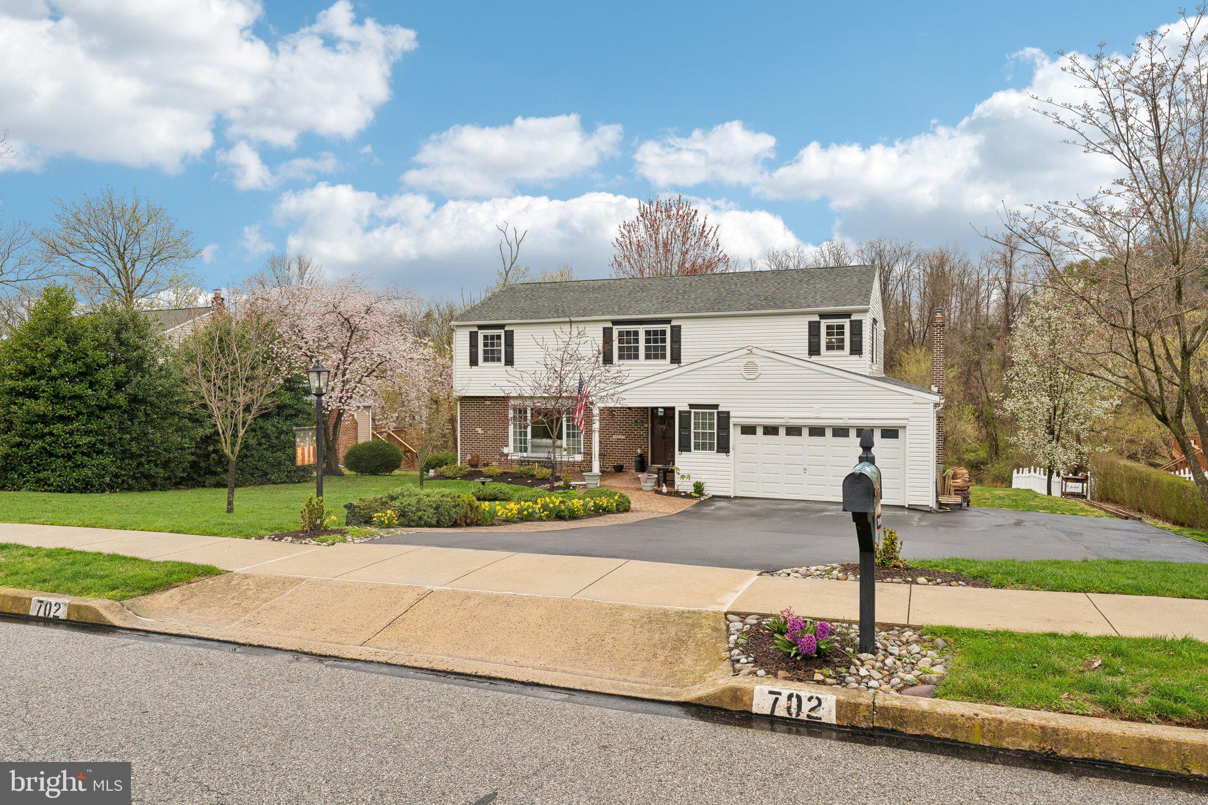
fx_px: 805
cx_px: 604
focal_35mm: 24
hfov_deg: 73.7
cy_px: 402
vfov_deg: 53.1
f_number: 8
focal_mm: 24
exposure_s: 1/1250
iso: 500
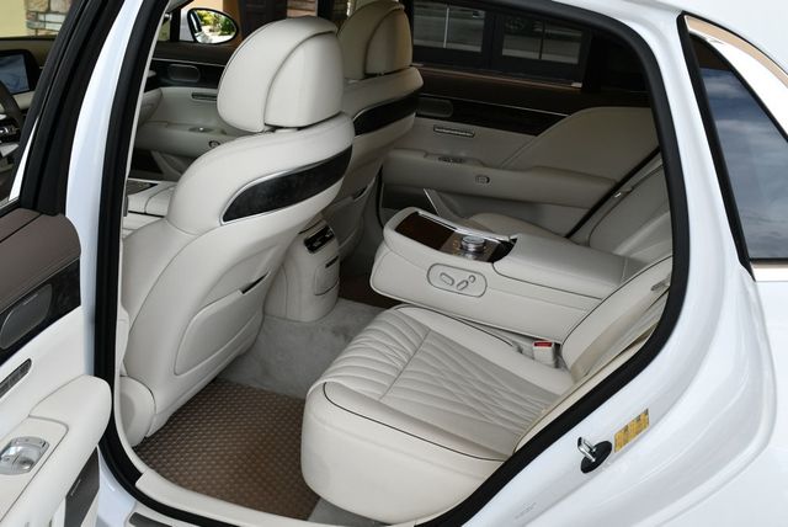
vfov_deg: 36.9
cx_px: 394
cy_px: 264
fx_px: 789
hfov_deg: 53.1
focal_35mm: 36
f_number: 6.3
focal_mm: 18
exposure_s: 1/250
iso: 200
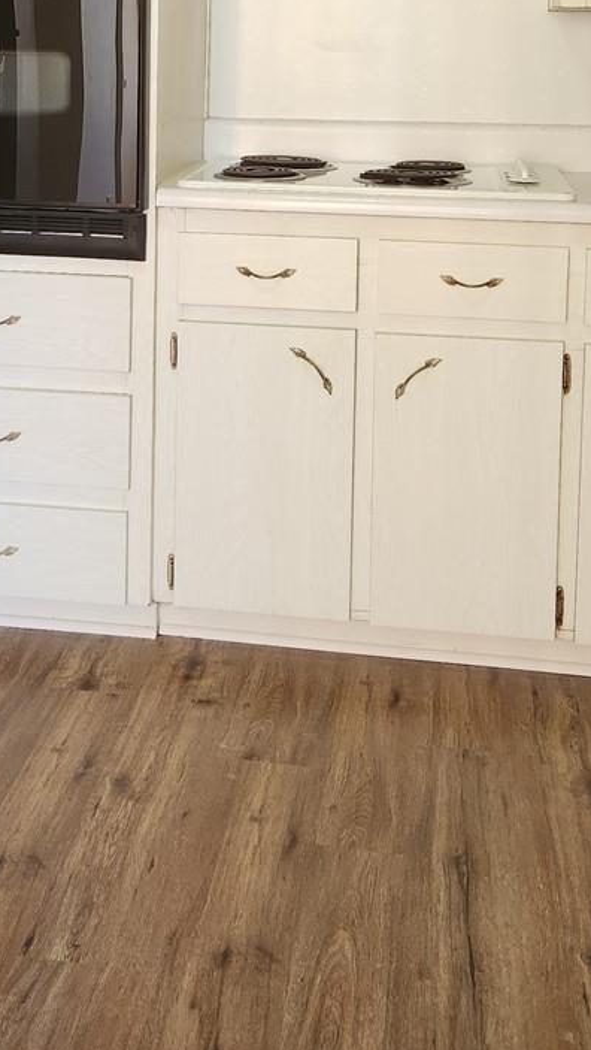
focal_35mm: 57
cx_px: 152
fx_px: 1586
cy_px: 196
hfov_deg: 20.9
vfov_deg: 35.3
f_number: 1.8
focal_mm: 5.4
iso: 200
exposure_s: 1/120
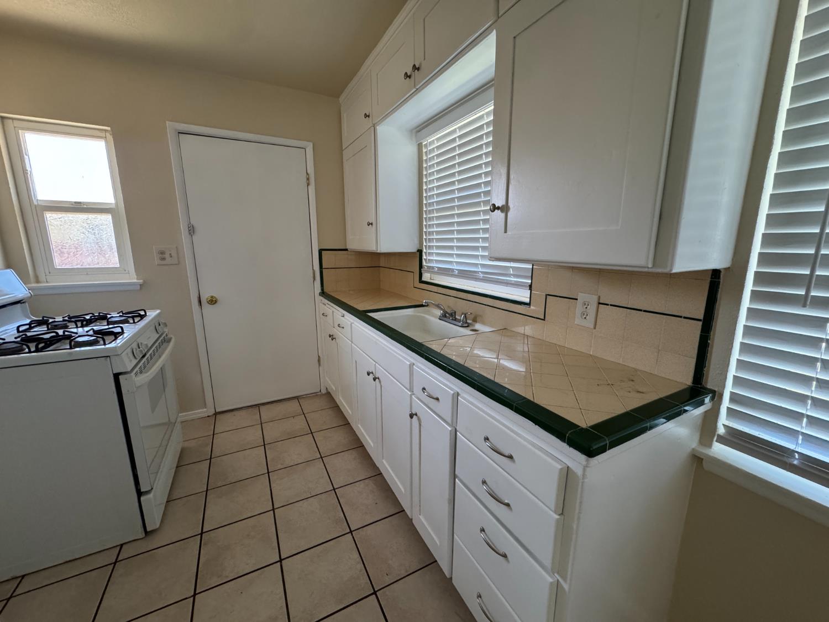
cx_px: 414
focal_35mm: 14
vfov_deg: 85.7
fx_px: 335
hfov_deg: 102.1
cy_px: 311
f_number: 2.2
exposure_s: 1/83
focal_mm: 2.22
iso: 320
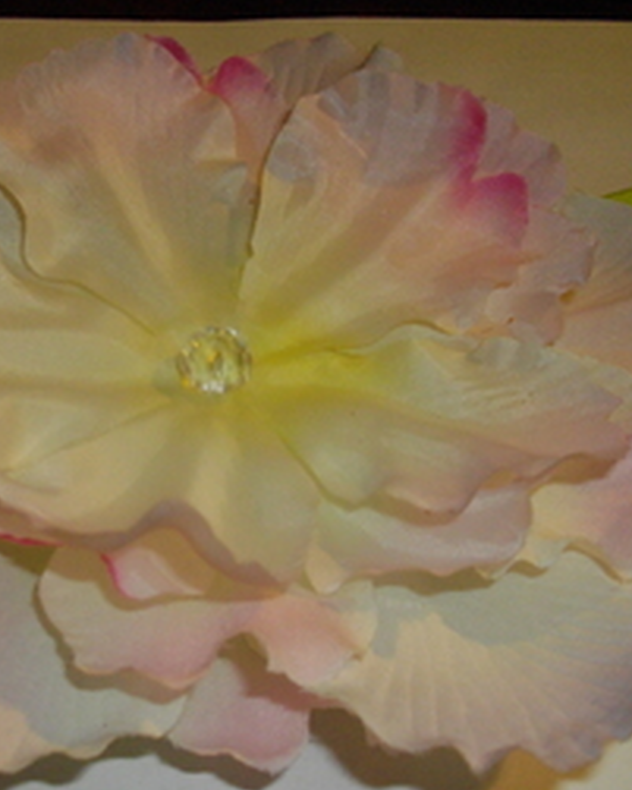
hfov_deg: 26.8
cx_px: 154
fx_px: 1309
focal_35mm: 56
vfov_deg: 33.4
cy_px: 485
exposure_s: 1/50
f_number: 2.9
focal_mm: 5.7
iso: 200
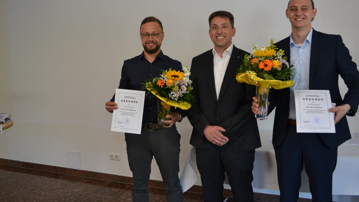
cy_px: 68
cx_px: 188
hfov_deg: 55.3
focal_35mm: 36
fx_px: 343
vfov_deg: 32.6
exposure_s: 1/40
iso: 400
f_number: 3.8
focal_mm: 20
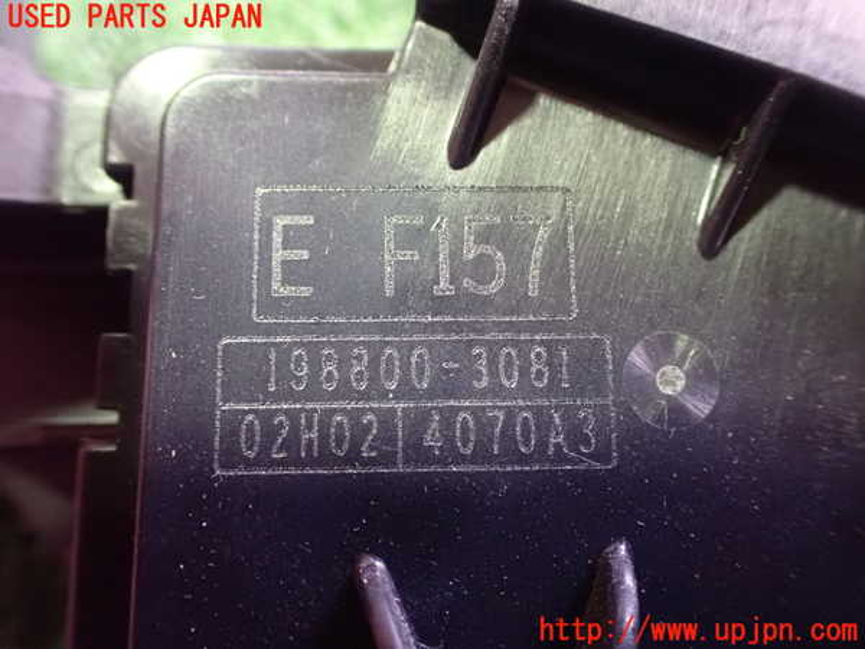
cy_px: 324
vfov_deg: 46.8
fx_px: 750
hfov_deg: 60.0
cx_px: 432
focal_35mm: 30
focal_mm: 5.4
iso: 1600
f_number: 2.3
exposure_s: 1/30
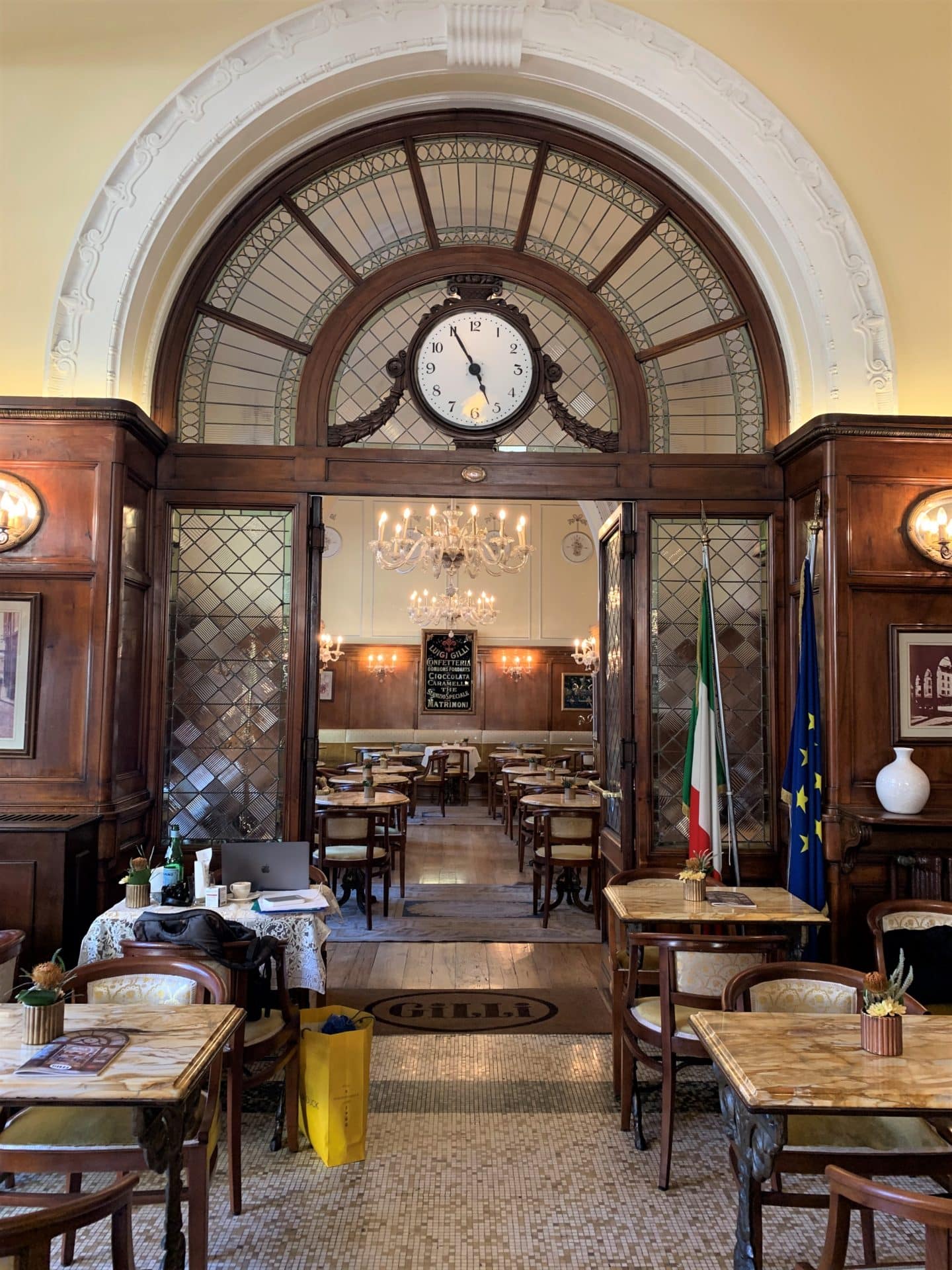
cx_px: 476
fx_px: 953
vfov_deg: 67.3
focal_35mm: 26
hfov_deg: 53.1
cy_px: 635
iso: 64
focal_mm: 4.25
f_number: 1.8
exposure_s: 1/50
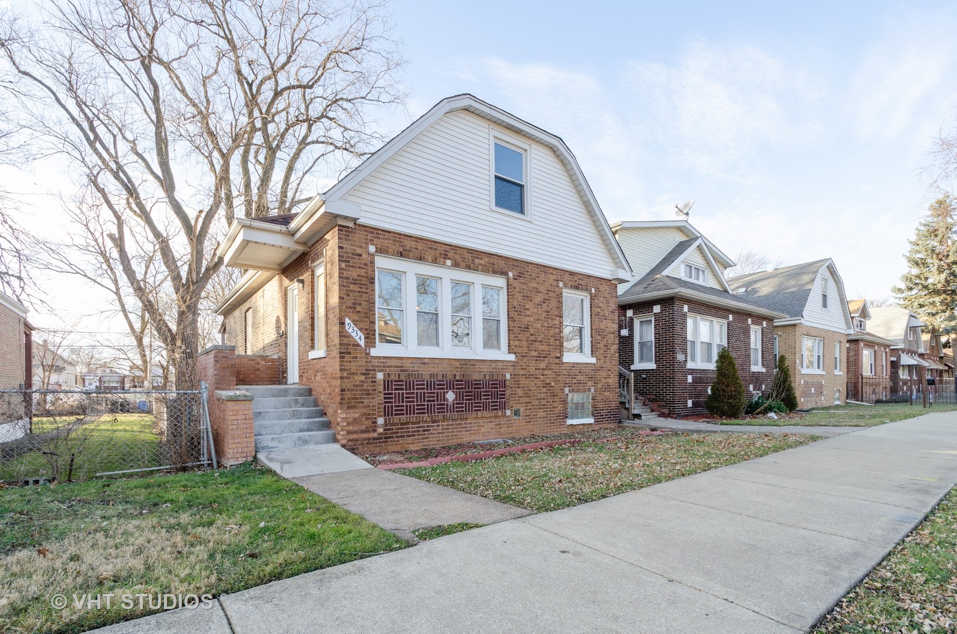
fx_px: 398
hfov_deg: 100.5
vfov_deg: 77.1
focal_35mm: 15
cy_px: 317
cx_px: 478
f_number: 8
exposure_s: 1/40
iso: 100
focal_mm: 10
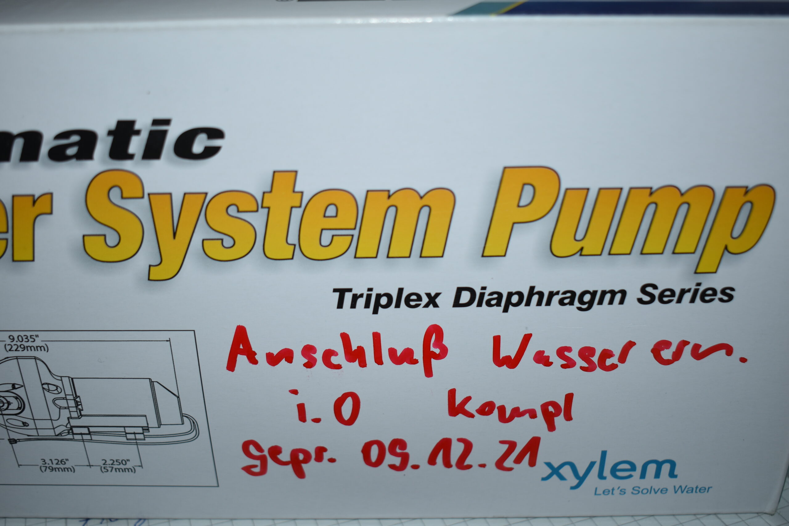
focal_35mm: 40
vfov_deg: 33.0
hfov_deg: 47.9
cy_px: 263
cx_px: 394
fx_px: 888
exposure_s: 1/125
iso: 100
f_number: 4
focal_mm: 27
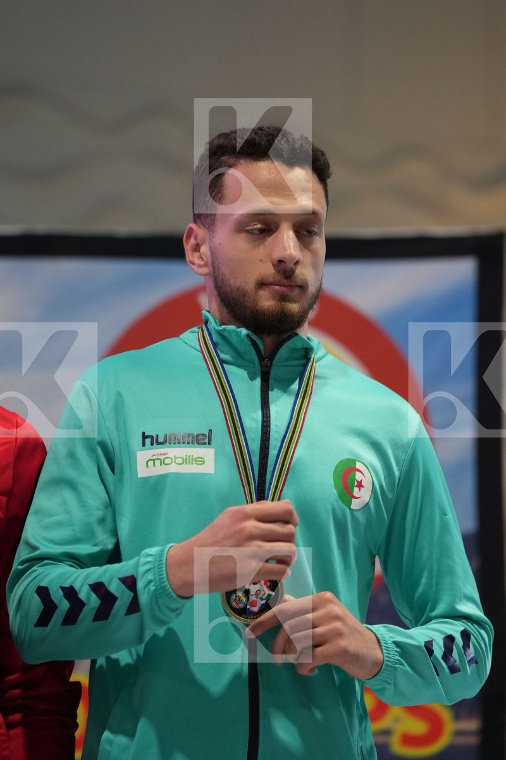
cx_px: 253
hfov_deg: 4.6
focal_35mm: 300
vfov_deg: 6.9
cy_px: 380
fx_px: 6325
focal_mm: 200
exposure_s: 1/250
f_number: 2.8
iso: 2000
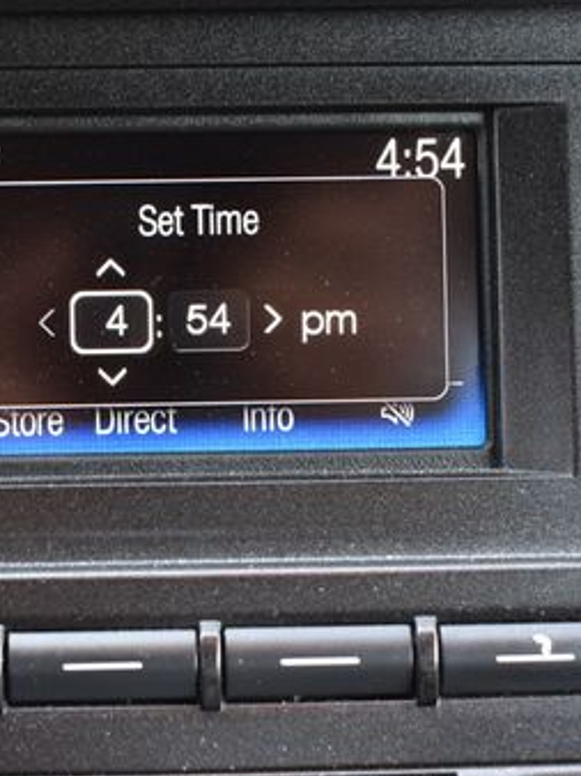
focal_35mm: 82
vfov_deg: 23.8
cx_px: 184
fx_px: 1837
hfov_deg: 17.9
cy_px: 303
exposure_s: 1/15
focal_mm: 30
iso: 900
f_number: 6.3
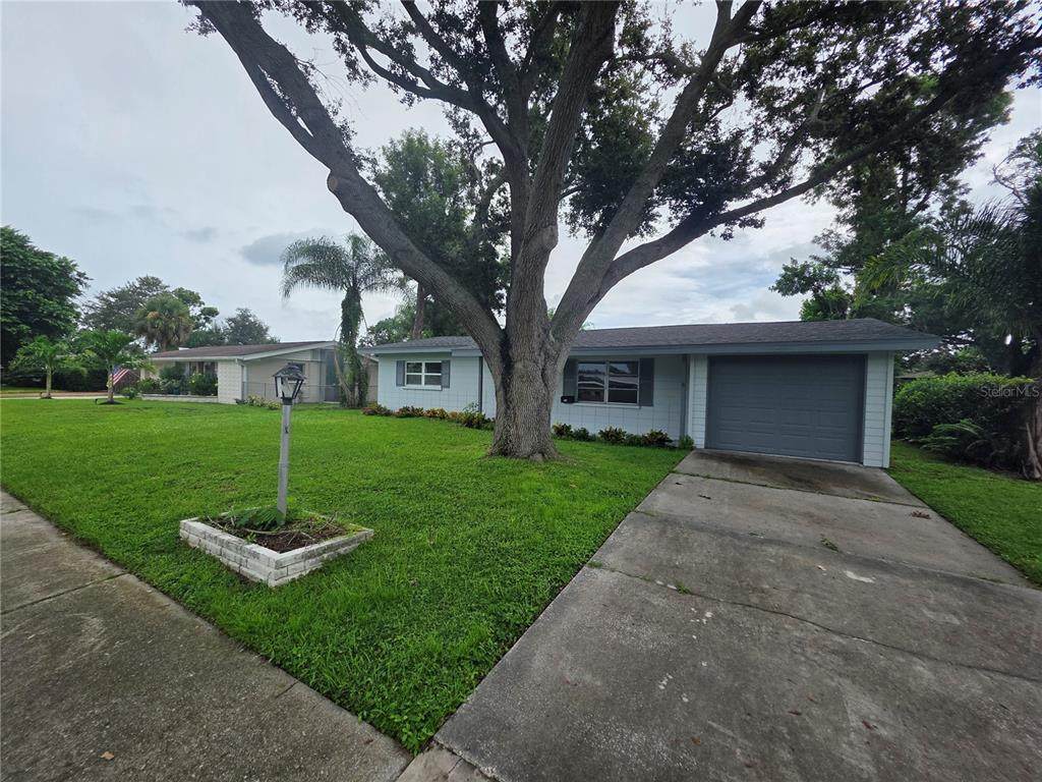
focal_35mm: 13
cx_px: 521
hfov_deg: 106.2
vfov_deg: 89.9
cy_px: 391
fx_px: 391
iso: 40
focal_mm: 2.2
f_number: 1.9
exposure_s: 1/1212
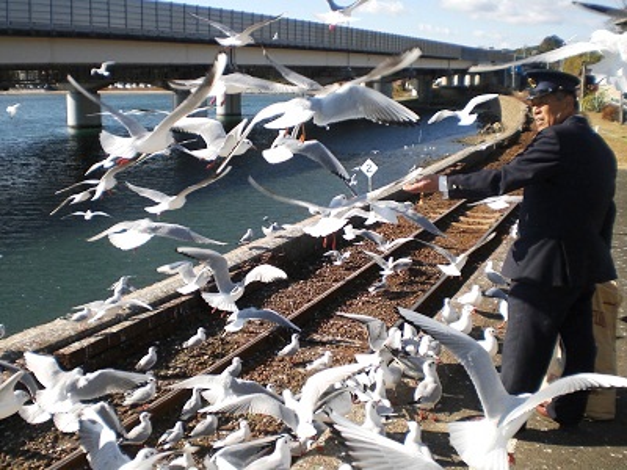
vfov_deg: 37.7
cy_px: 235
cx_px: 314
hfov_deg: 49.0
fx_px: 688
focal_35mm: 38
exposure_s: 1/400
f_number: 3.1
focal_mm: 6.3
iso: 50
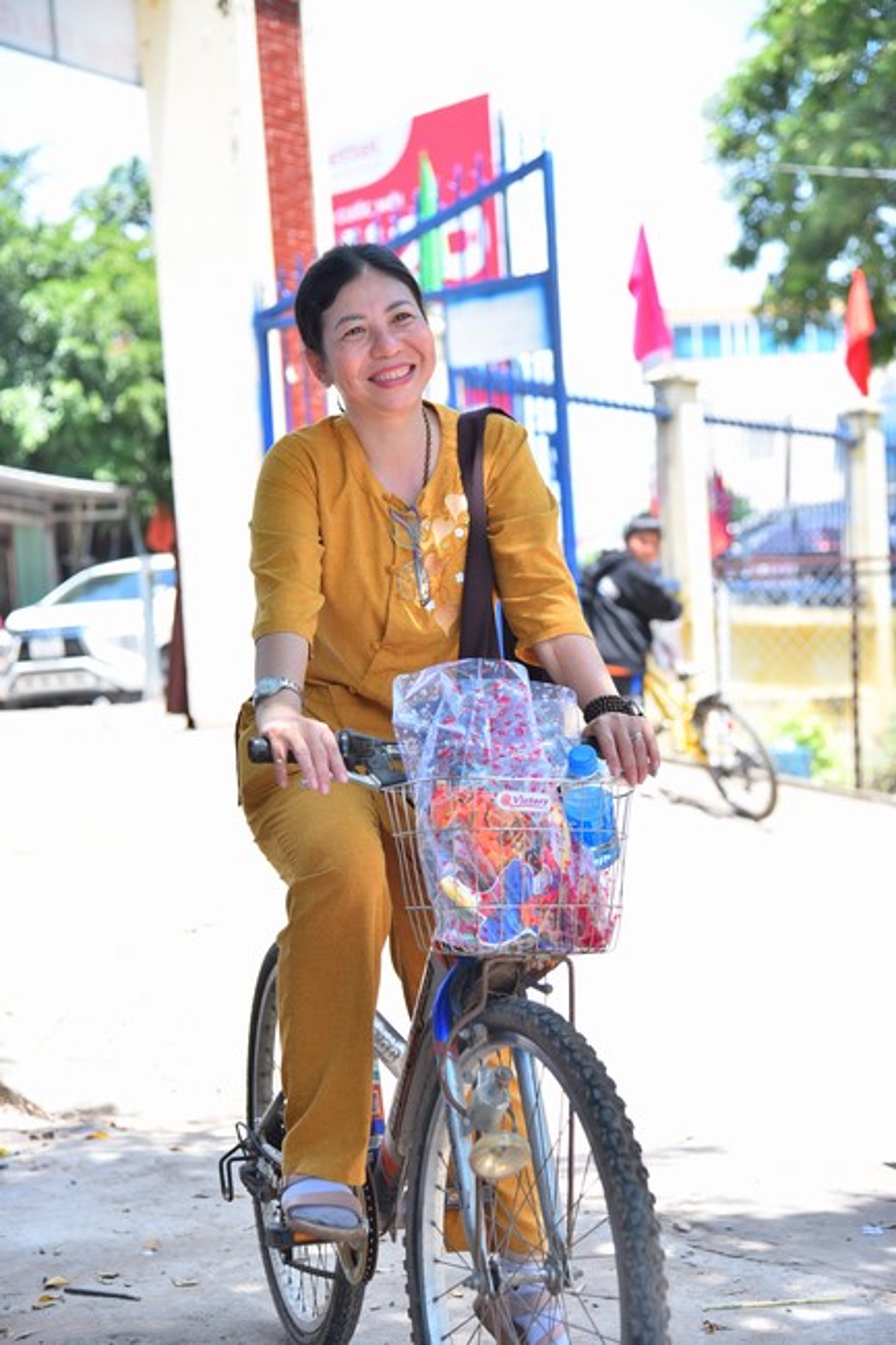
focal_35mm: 65
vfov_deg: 31.0
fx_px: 2428
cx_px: 448
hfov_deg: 20.9
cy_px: 672
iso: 250
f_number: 4.5
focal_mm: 65
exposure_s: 1/400
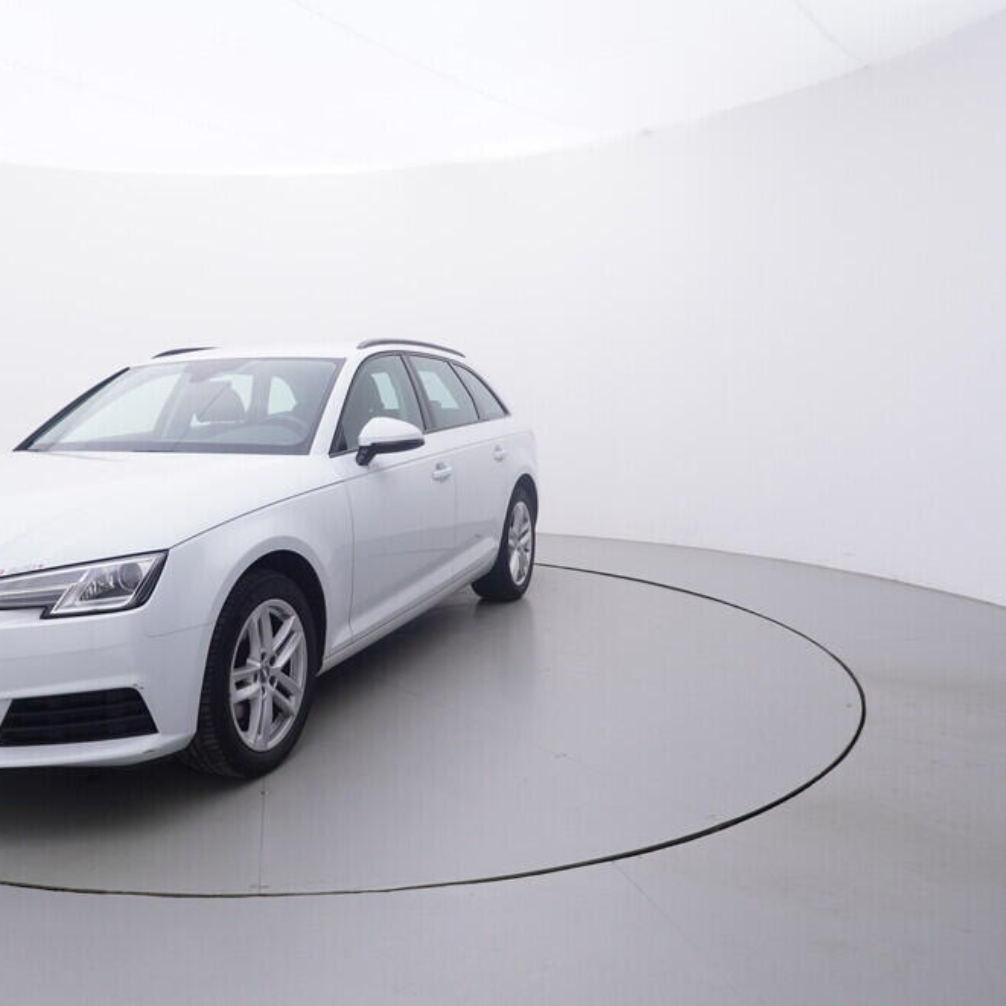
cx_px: 271
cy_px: 505
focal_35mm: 30
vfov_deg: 54.6
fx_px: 975
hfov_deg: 52.5
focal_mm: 15
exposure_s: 1/80
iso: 200
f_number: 5
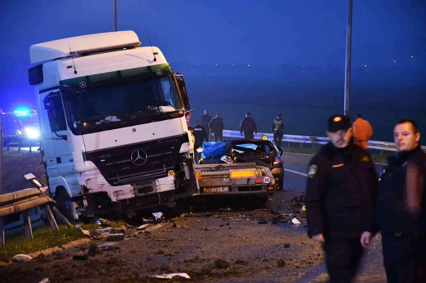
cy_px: 142
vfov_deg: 9.1
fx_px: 1774
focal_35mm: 150
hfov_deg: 13.7
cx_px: 213
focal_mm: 100
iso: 6400
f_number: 5.6
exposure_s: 1/10
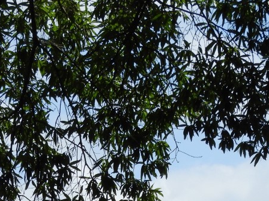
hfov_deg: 4.9
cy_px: 310
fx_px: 3124
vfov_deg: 3.7
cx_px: 118
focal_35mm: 402
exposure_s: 1/800
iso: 100
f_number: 5
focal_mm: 22.4
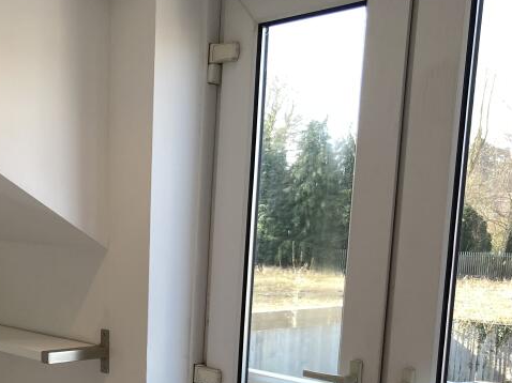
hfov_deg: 31.2
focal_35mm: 60
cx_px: 87
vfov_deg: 23.4
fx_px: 887
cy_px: 378
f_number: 1.8
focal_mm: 3.99
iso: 20
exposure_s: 1/103
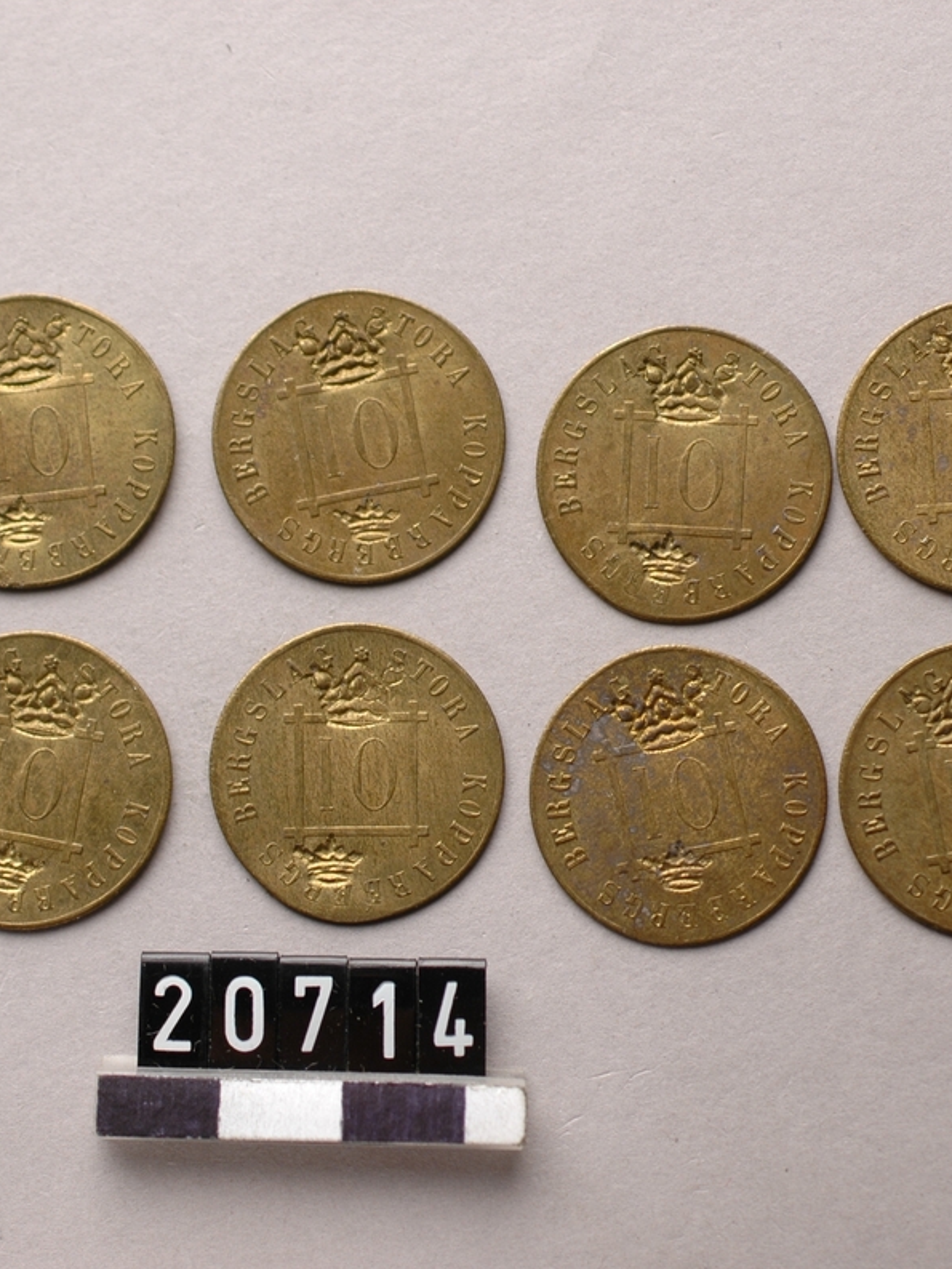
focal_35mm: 109
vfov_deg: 18.0
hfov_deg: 13.6
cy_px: 634
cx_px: 299
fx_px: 3996
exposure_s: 1/60
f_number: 8
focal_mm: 50
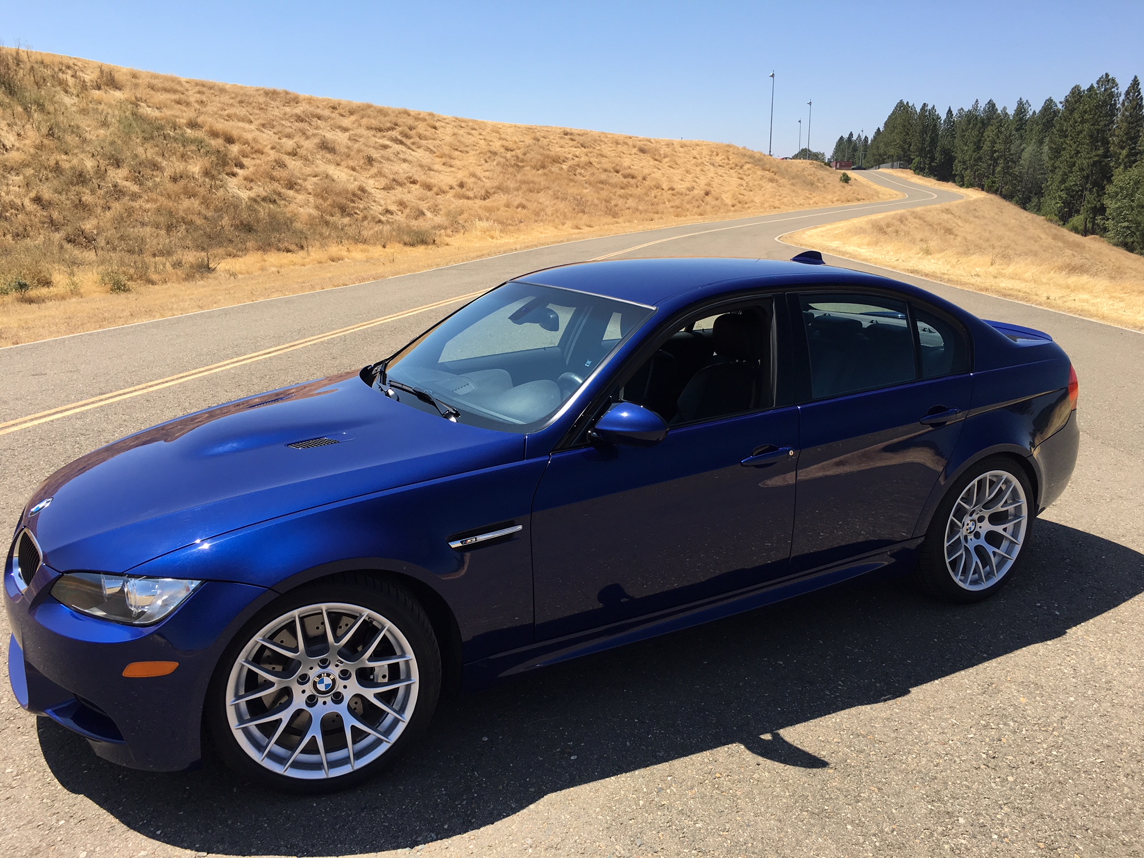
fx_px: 958
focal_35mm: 29
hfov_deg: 61.7
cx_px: 572
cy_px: 429
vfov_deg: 48.2
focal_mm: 4.15
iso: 25
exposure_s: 1/1040
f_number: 2.2
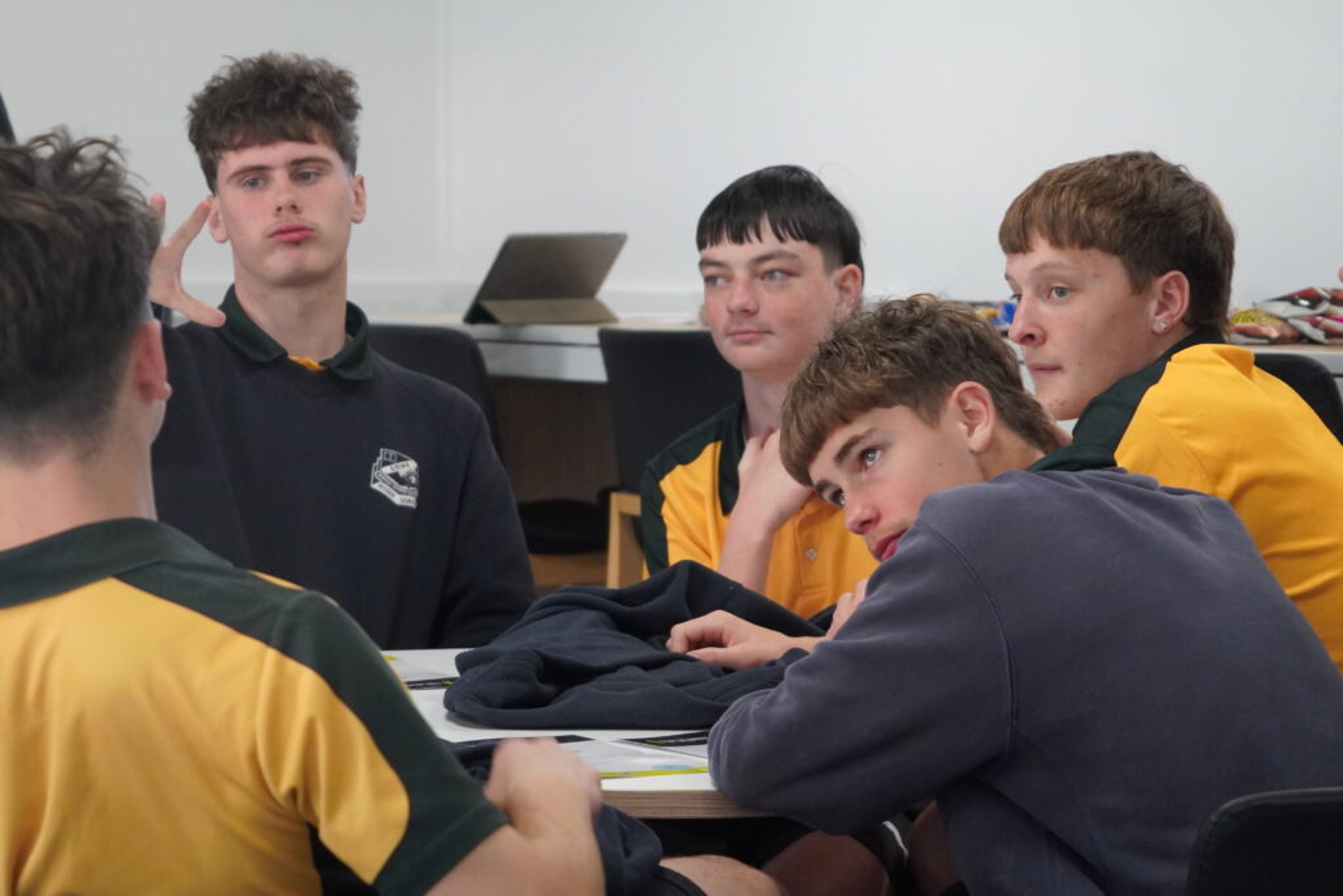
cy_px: 448
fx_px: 5149
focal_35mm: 138
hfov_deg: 14.9
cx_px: 672
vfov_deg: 9.9
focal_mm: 92
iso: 3200
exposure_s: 1/160
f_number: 5.6
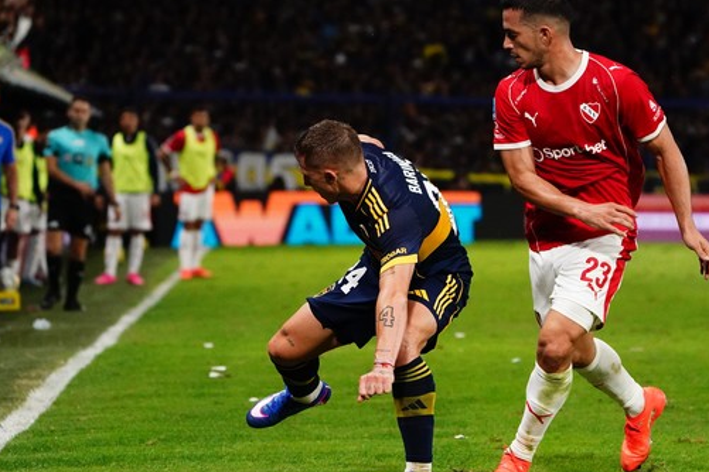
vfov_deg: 4.1
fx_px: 6676
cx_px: 385
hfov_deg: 6.1
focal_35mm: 339
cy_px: 261
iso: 8000
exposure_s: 1/1600
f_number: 6.3
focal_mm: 236
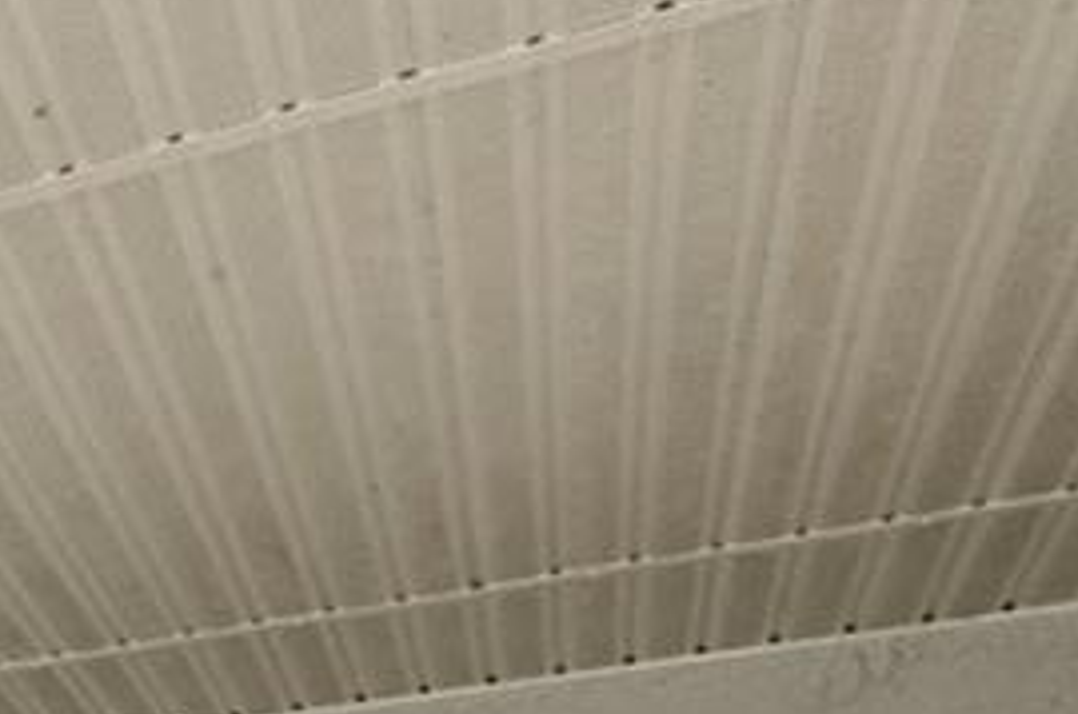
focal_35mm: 83
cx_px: -1409
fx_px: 2481
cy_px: 1450
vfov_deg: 13.8
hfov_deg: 15.5
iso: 400
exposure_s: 1/1000
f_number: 8
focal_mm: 14
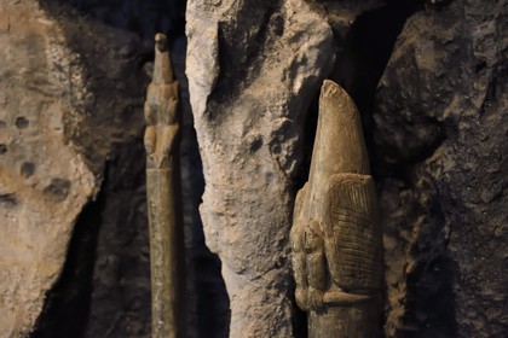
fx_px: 847
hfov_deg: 33.4
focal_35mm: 60
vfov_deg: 22.6
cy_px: 169
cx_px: 254
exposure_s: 1/50
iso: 6400
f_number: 3.5
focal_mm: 60
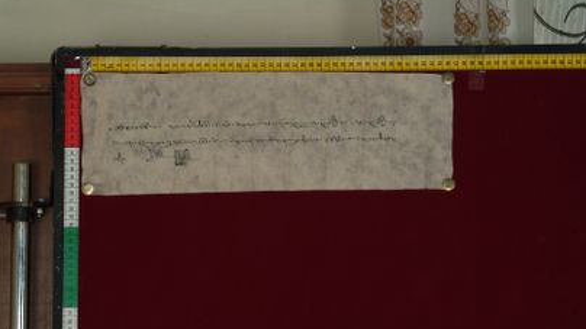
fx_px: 1828
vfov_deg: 10.3
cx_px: 244
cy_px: 238
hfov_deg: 18.2
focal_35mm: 118
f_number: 13
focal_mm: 59
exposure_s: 1/20
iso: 160
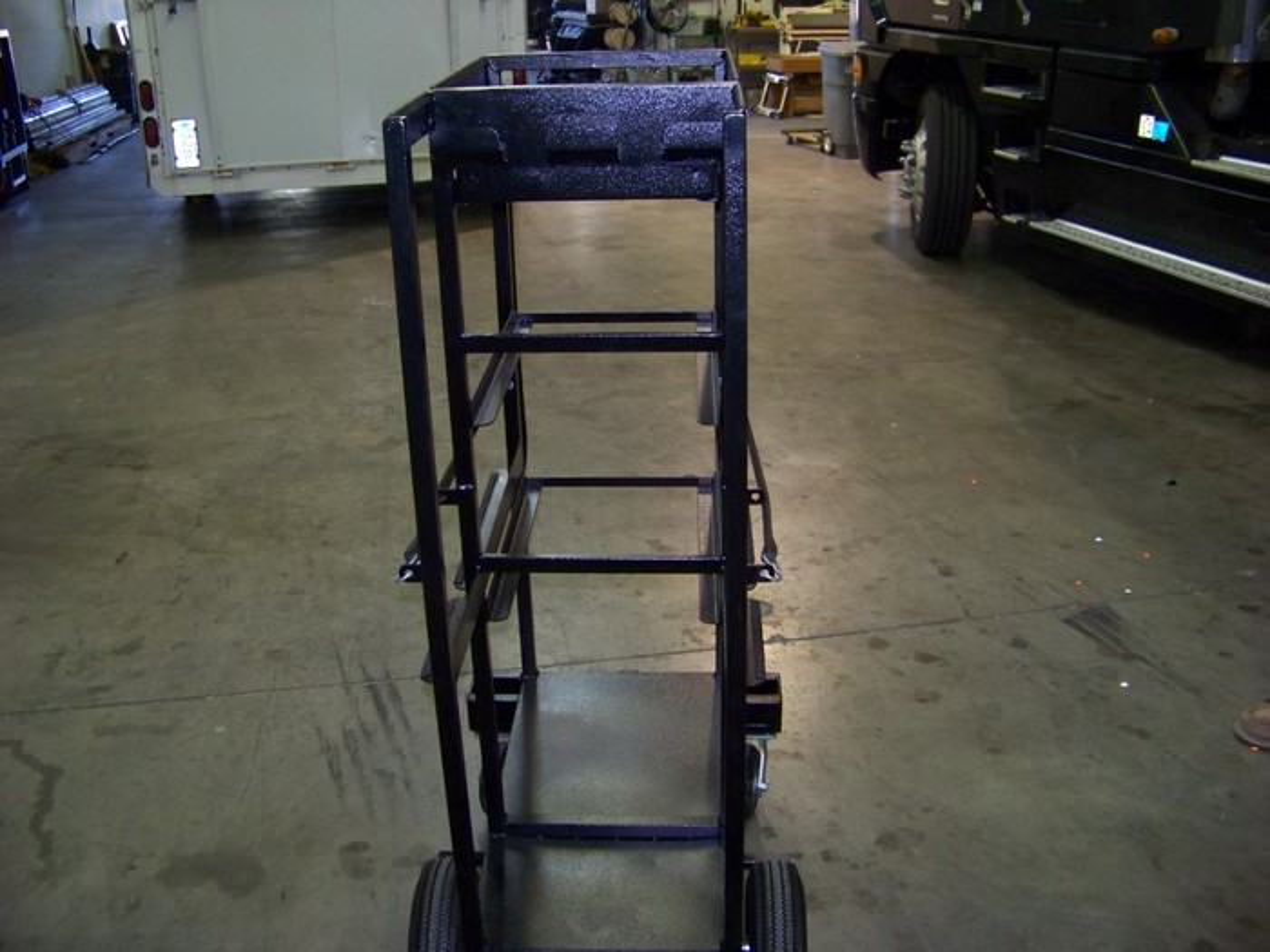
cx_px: 635
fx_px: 1321
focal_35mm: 36
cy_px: 476
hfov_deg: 51.4
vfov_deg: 39.7
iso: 200
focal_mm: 5.85
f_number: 2.8
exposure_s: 1/30
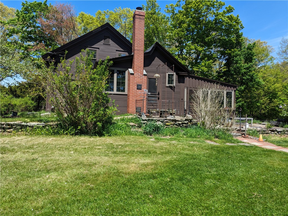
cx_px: 144
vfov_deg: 56.9
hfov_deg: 71.5
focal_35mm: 24
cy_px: 108
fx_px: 200
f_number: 1.85
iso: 45
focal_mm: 6.81
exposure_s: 1/1133
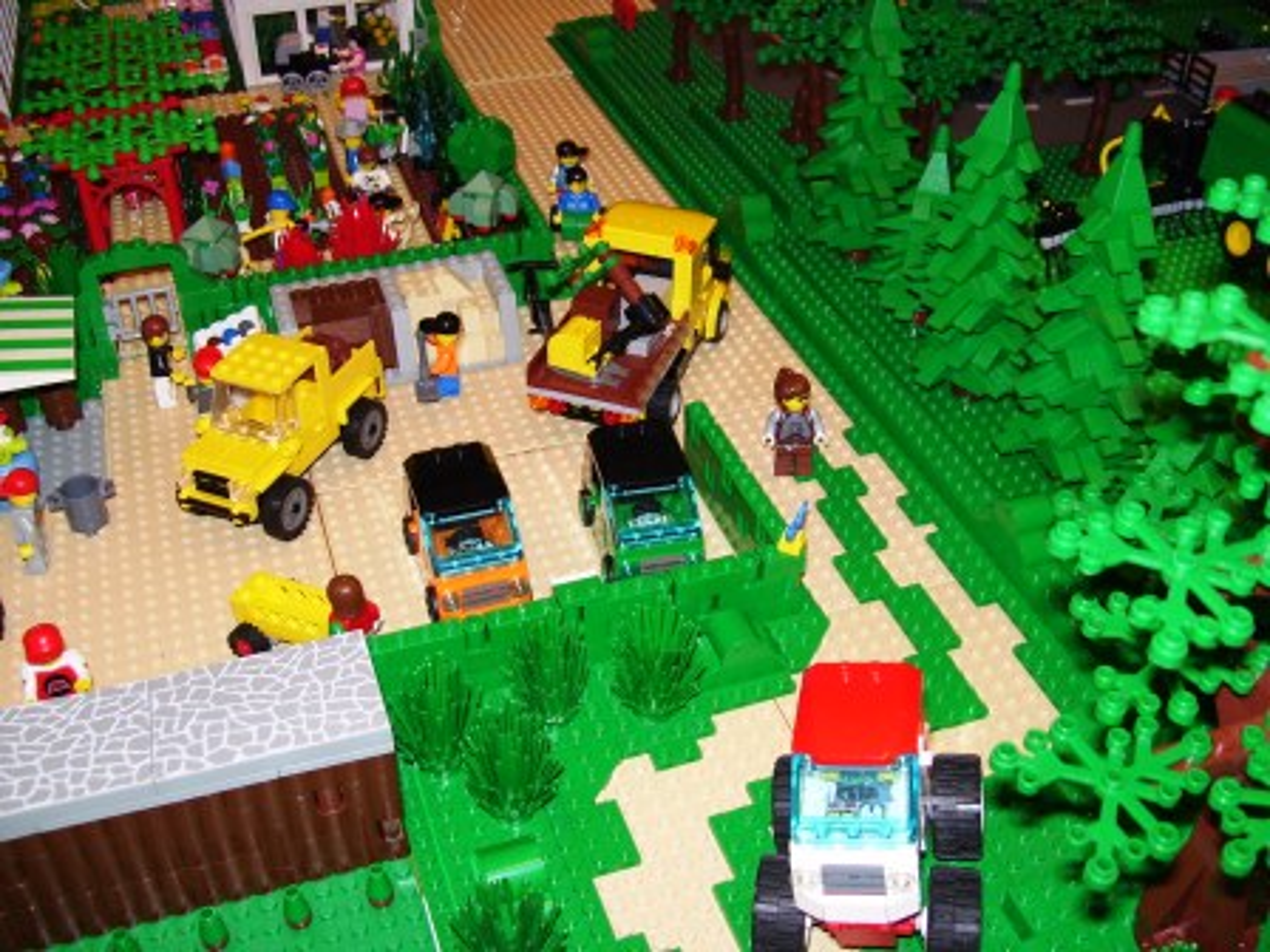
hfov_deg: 51.4
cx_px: 635
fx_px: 1321
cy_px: 476
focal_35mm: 36
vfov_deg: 39.7
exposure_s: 1/60
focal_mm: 6
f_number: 2.7
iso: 80
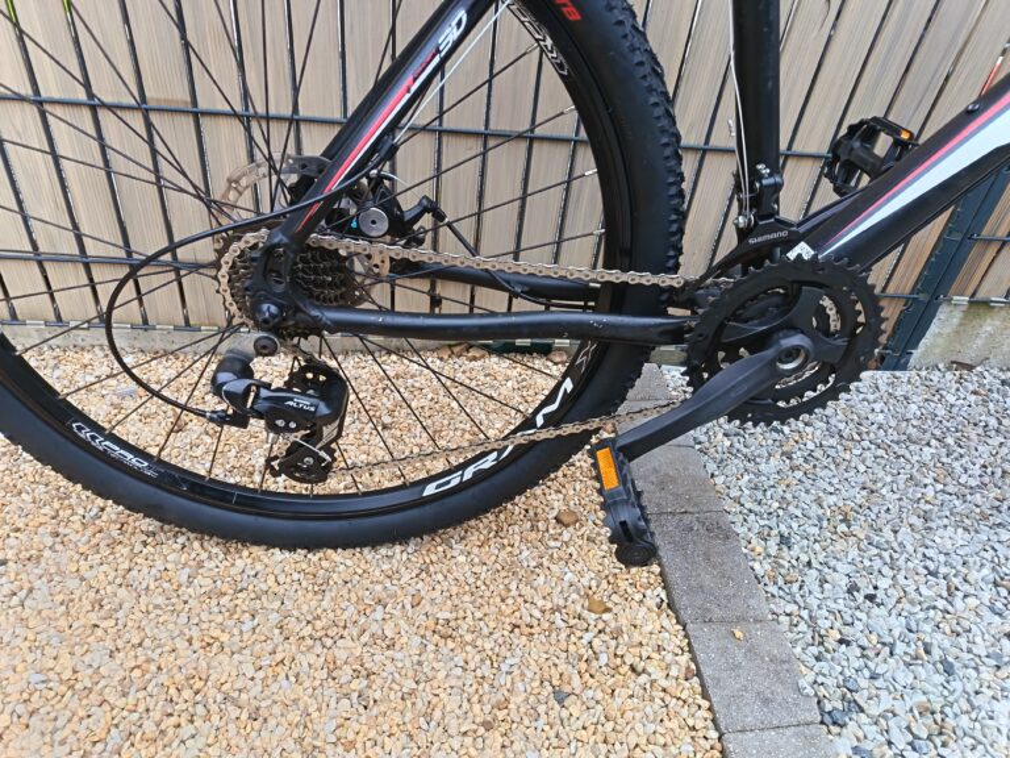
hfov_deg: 71.6
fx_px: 700
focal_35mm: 24
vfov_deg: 56.8
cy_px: 379
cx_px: 505
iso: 466
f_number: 1.75
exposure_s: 1/100
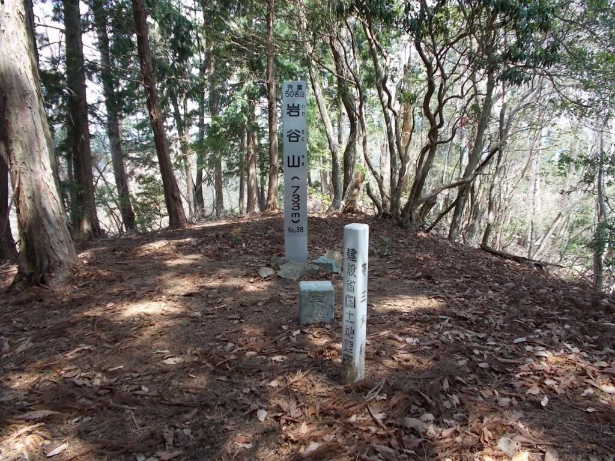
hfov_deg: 67.3
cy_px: 230
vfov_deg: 53.1
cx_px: 308
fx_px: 462
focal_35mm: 26
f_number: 3.2
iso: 80
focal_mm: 4.6
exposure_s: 1/80
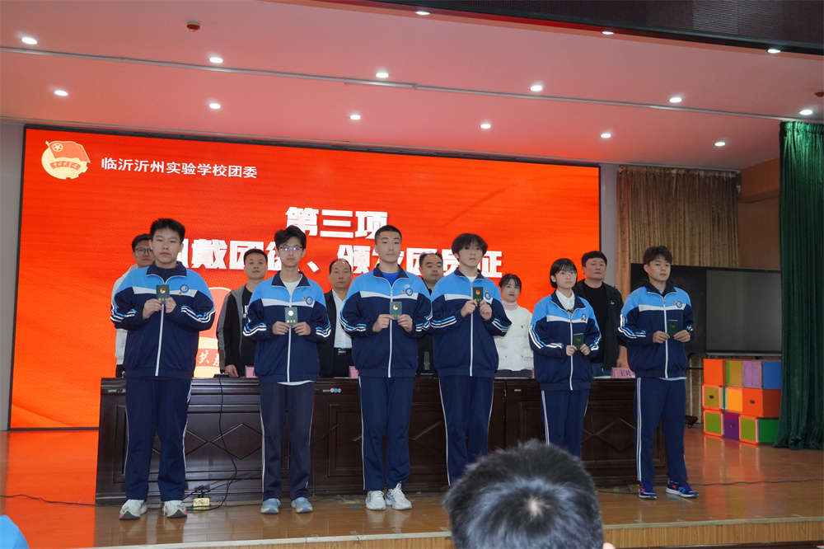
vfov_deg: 36.8
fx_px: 824
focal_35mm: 36
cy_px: 274
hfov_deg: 53.1
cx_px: 412
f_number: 4
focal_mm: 24
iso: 1250
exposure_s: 1/160
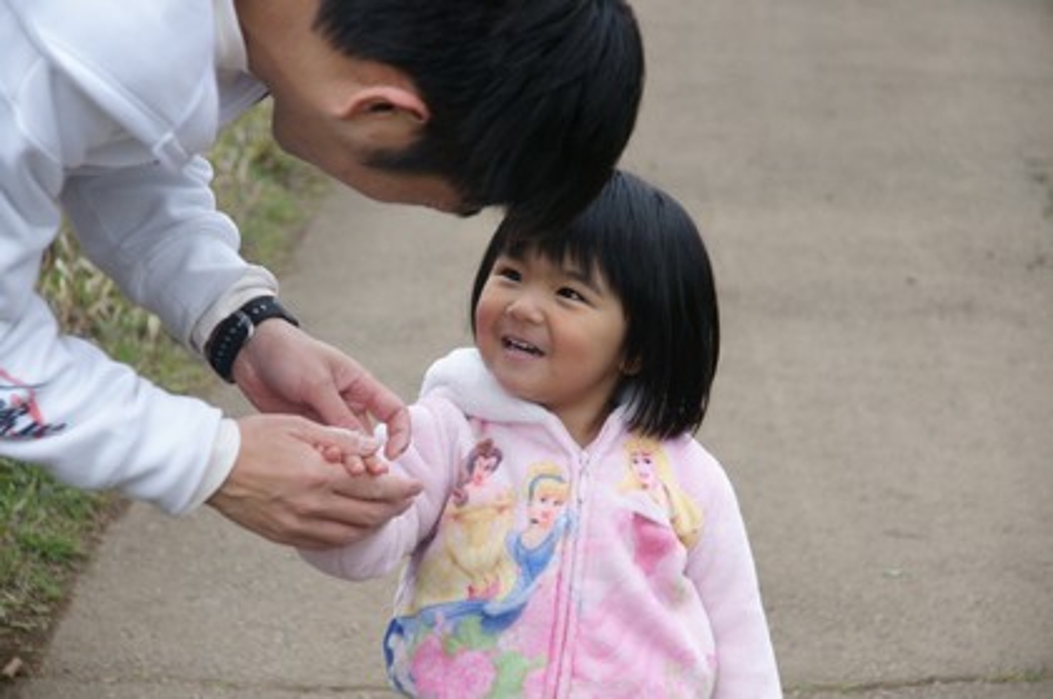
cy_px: 350
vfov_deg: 11.4
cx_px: 526
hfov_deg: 17.1
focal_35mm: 120
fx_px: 3506
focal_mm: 80
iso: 800
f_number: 5.6
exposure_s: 1/160
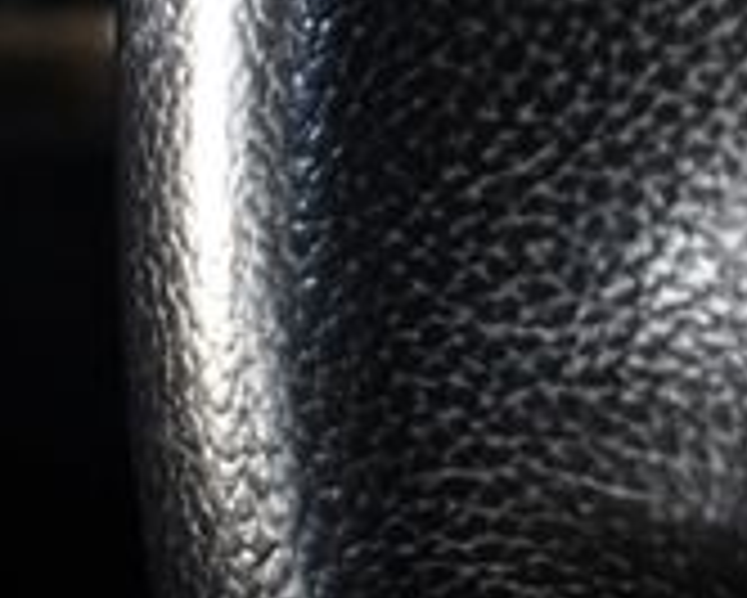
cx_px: 1350
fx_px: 2876
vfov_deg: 11.7
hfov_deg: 13.3
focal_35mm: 130
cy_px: -49
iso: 3200
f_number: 3.5
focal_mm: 18
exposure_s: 1/100
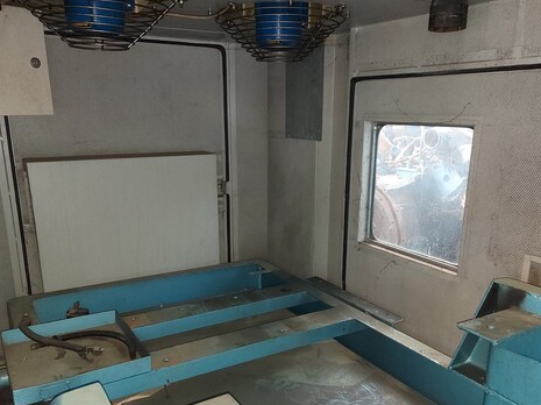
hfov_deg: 58.4
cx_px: 266
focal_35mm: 31
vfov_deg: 45.1
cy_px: 244
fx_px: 484
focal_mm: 5.23
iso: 500
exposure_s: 1/25
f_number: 1.8
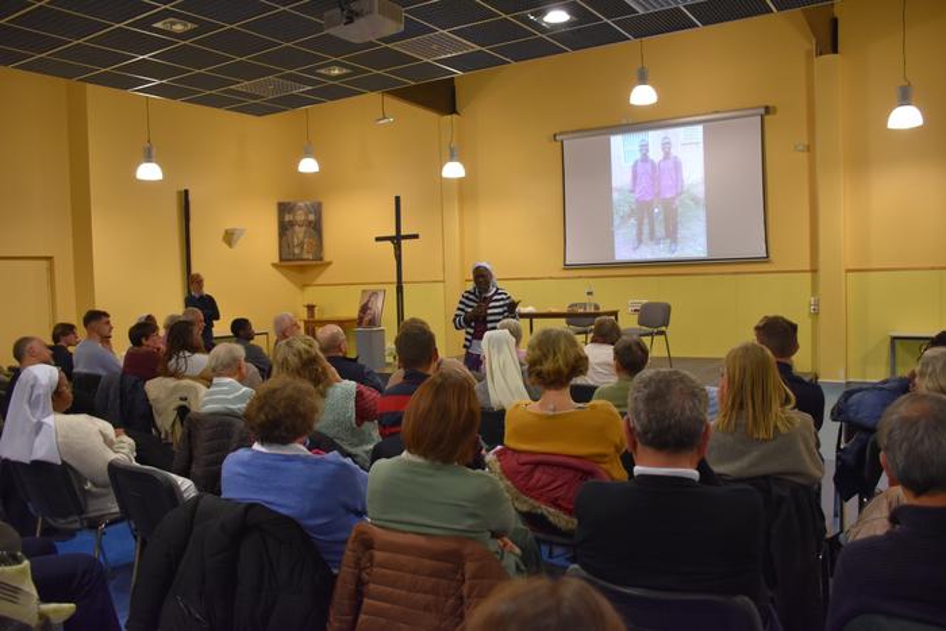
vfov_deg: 47.9
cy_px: 316
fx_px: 710
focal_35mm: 27
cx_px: 473
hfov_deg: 67.4
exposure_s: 1/60
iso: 800
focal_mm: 18
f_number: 4
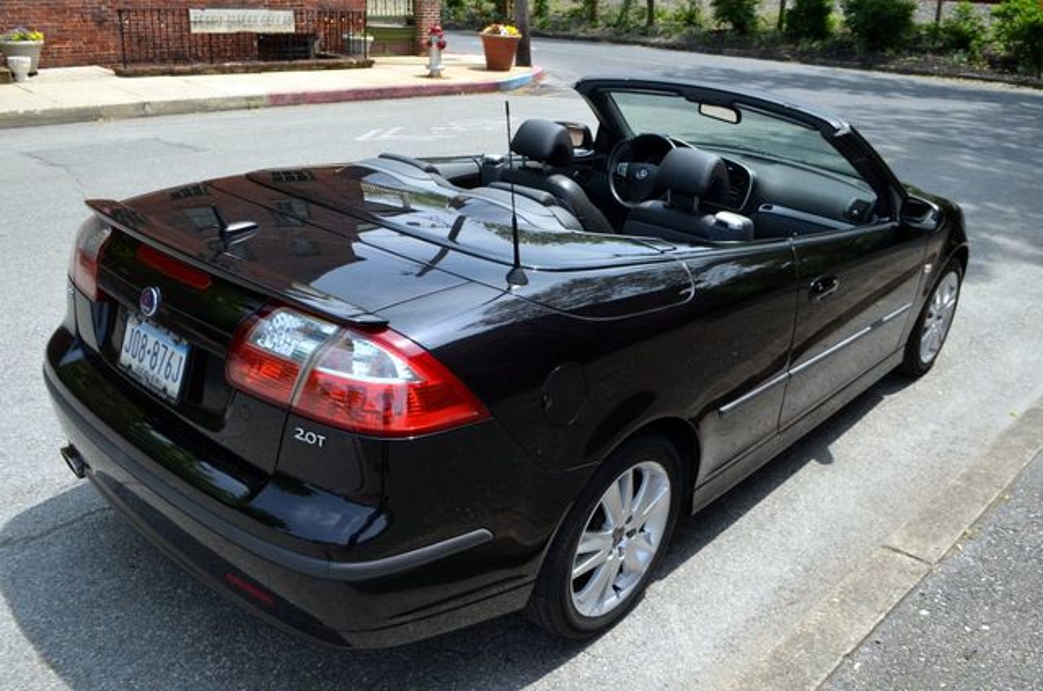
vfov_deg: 43.4
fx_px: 867
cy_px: 346
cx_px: 522
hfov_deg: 62.0
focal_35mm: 30
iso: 200
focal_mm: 20
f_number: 8
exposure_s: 1/250
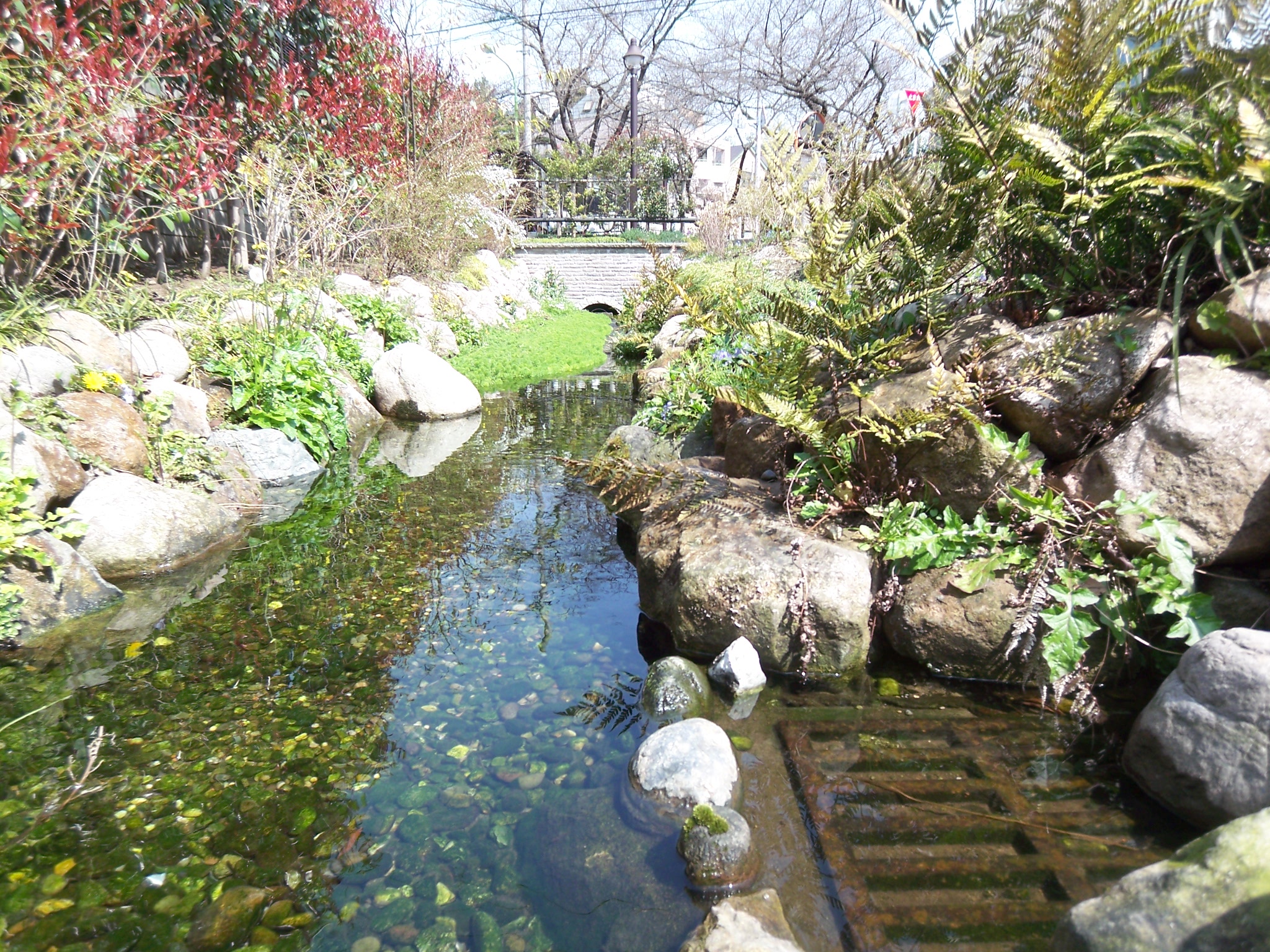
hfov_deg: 73.9
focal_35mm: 23
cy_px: 476
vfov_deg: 58.9
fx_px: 844
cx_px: 635
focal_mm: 3.8
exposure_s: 1/200
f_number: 2.8
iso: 50
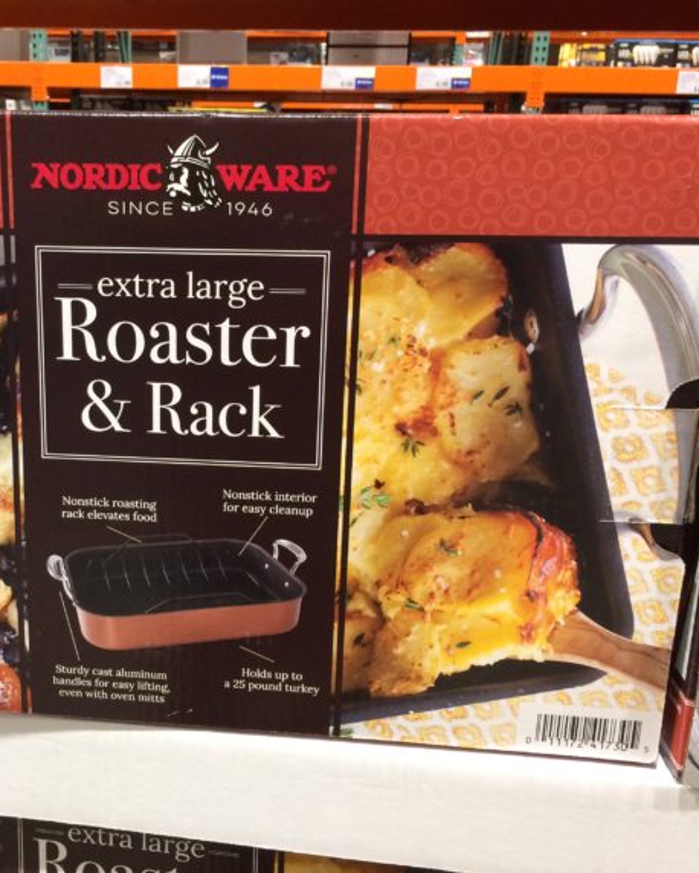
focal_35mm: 38
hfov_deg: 38.5
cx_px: 205
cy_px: 438
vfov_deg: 47.9
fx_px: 982
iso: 200
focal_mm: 4.15
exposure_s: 1/33
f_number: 2.2
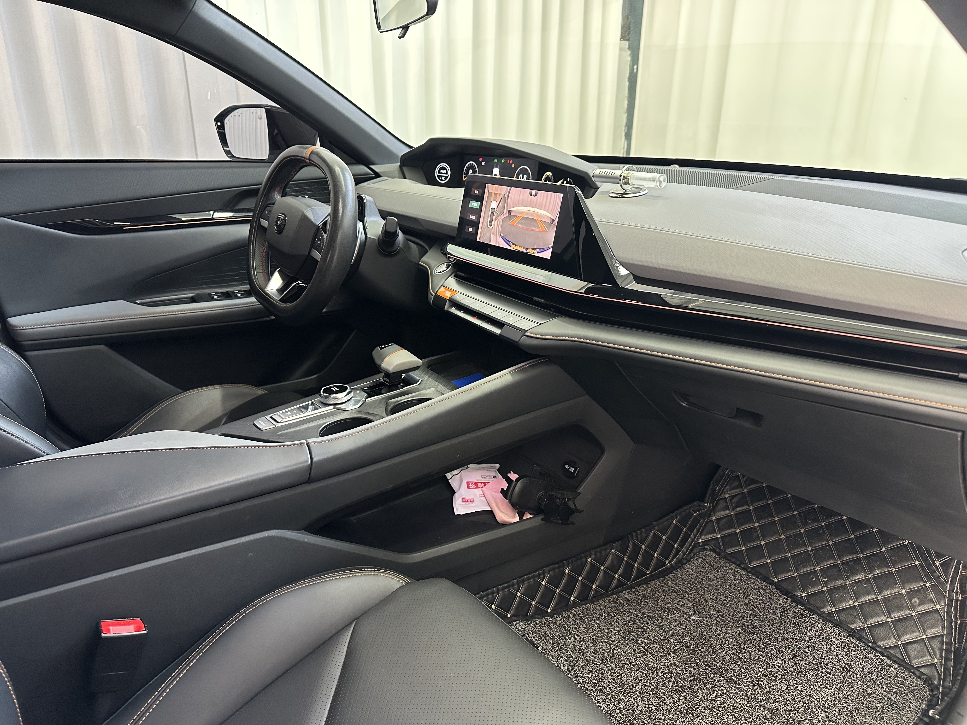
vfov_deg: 56.8
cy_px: 362
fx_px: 670
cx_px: 484
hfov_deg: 71.6
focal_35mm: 24
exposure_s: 1/60
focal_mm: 6.86
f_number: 1.78
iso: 400
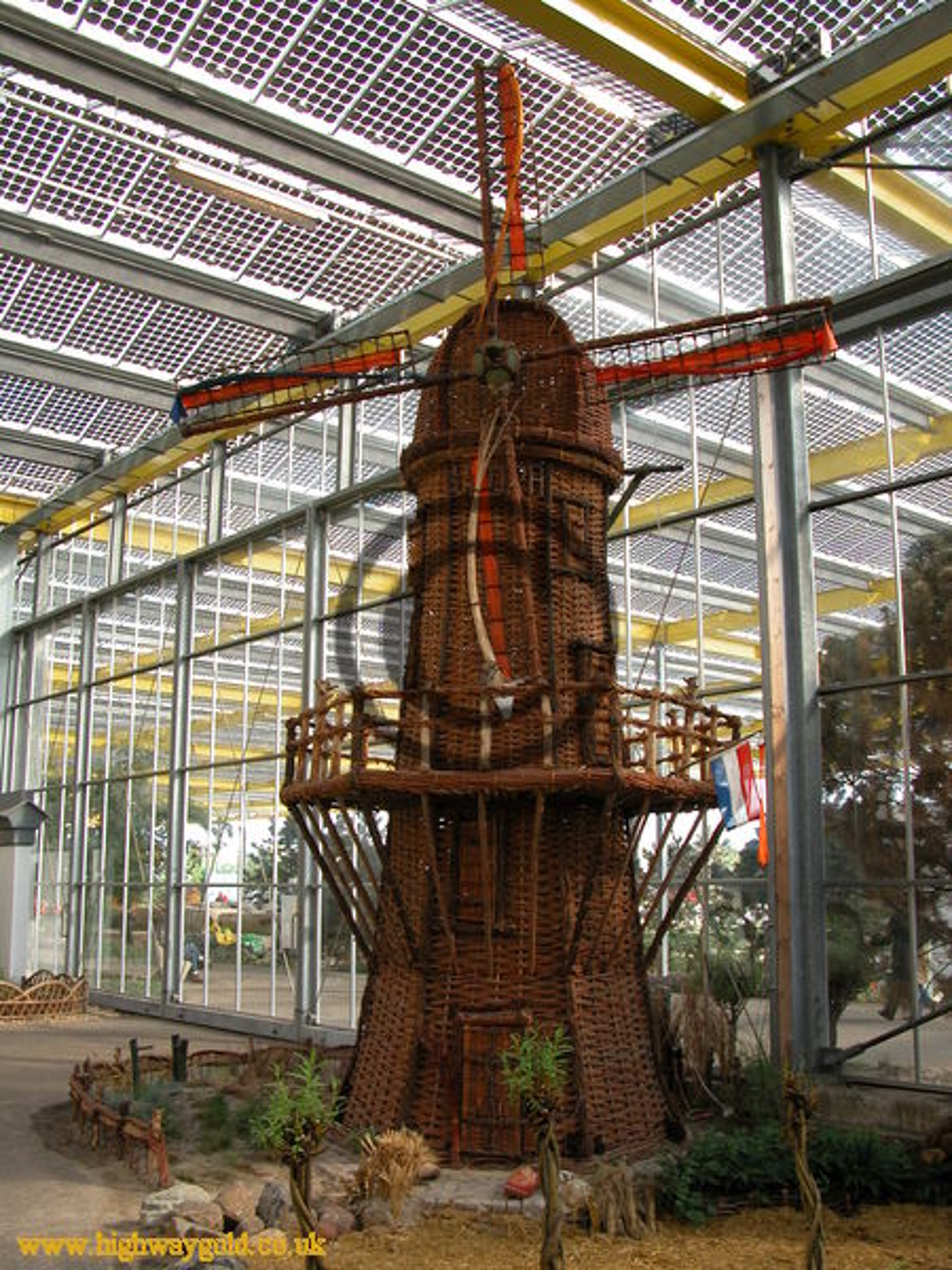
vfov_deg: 54.0
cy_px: 635
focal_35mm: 34
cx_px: 476
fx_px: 1247
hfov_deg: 41.8
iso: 100
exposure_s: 1/87.6
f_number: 3.5
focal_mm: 8.9
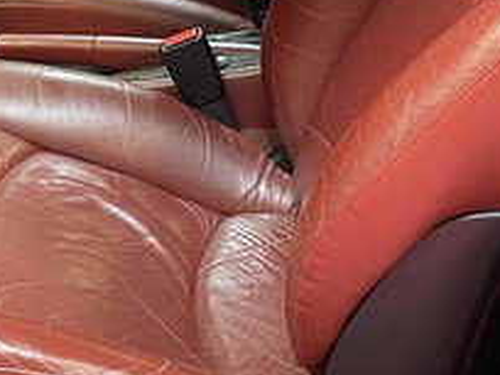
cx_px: 103
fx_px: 1416
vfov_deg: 14.5
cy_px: -113
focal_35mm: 98
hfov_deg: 19.8
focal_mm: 4.2
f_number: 1.6
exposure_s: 1/50
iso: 250
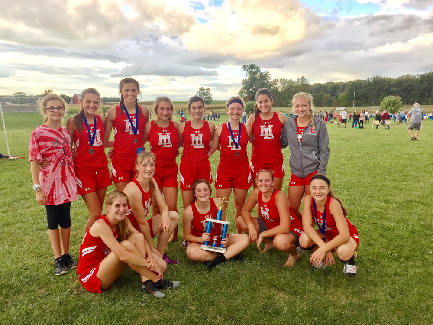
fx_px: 363
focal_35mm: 29
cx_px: 216
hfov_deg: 61.7
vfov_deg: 48.2
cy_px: 162
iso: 32
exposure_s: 1/202
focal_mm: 4.15
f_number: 2.2
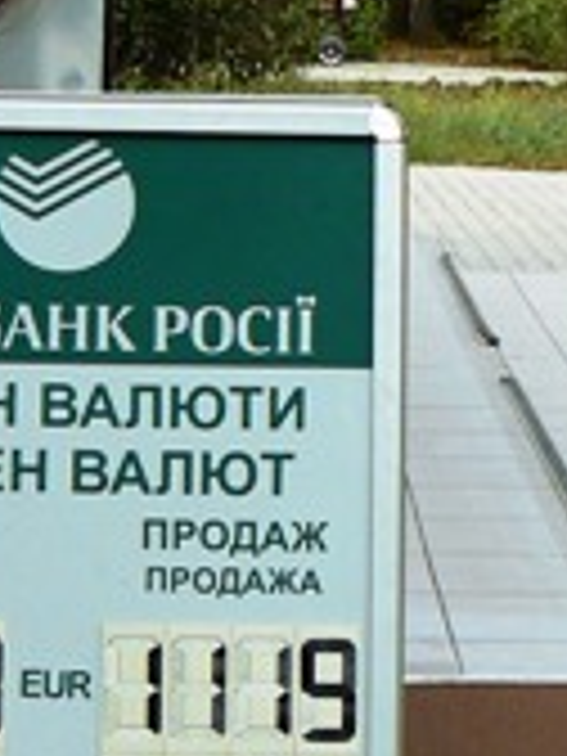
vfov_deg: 14.4
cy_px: 423
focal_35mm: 137
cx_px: 292
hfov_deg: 10.8
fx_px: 2992
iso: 100
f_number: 2.8
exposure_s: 1/100
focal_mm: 6
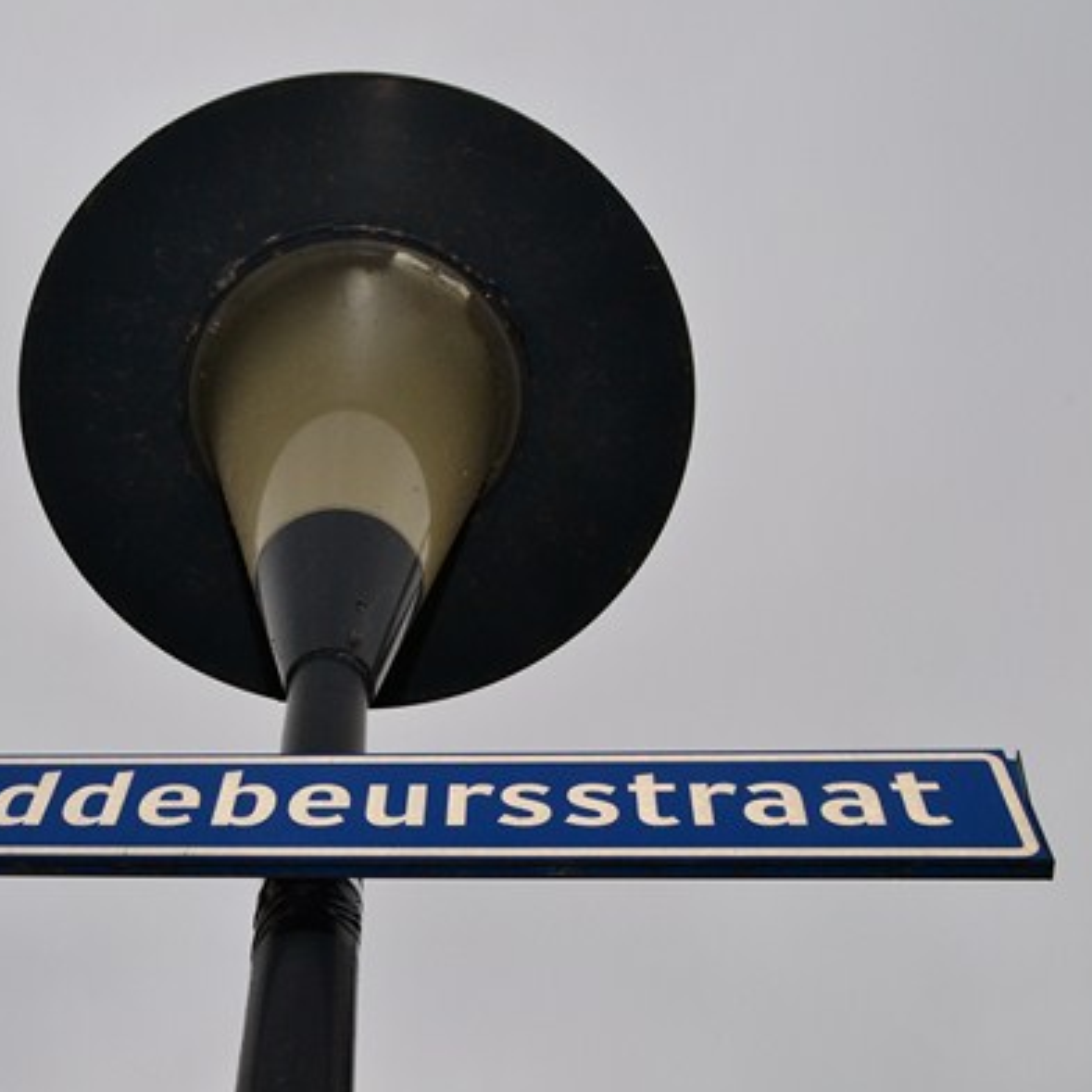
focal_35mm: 49
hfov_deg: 34.2
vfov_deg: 34.9
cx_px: 278
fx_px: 1736
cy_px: 545
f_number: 22
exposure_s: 1/200
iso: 900
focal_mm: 25
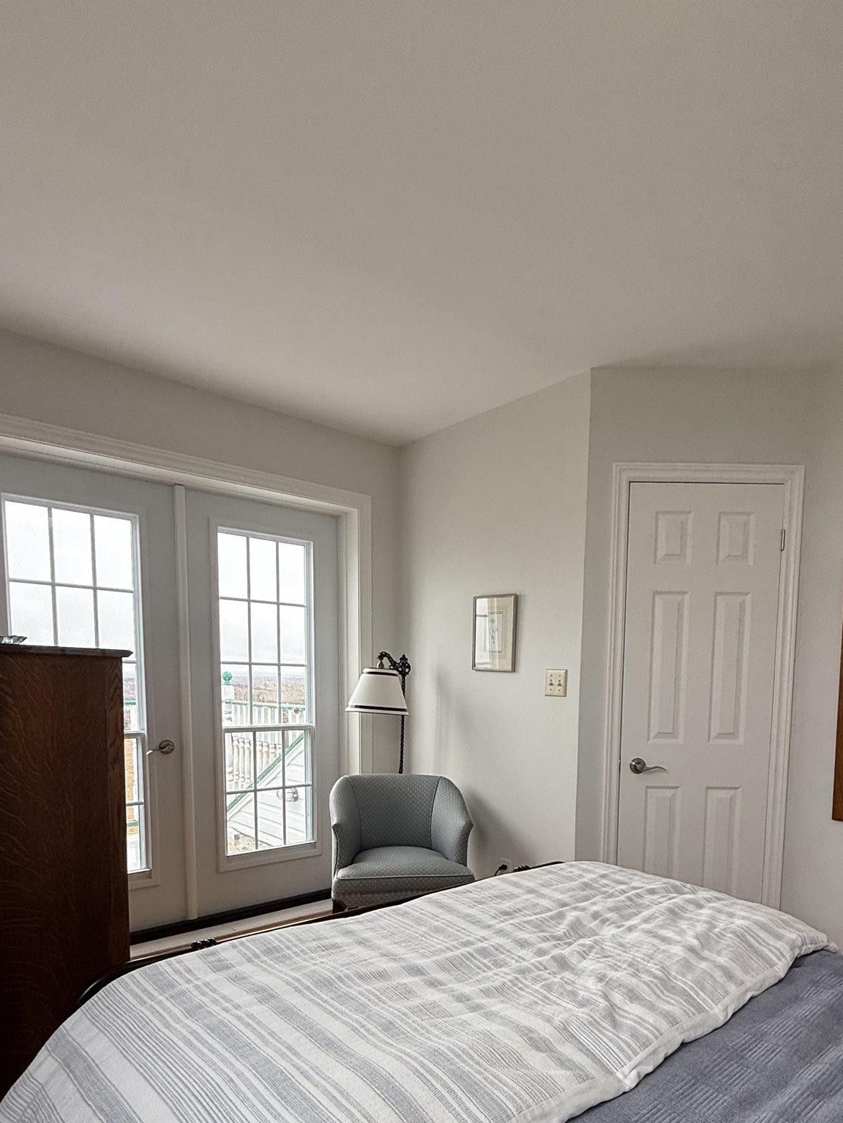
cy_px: 752
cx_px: 465
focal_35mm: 21
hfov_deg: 63.3
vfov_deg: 76.4
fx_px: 682
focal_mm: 2.22
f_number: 2.2
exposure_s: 1/128
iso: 64
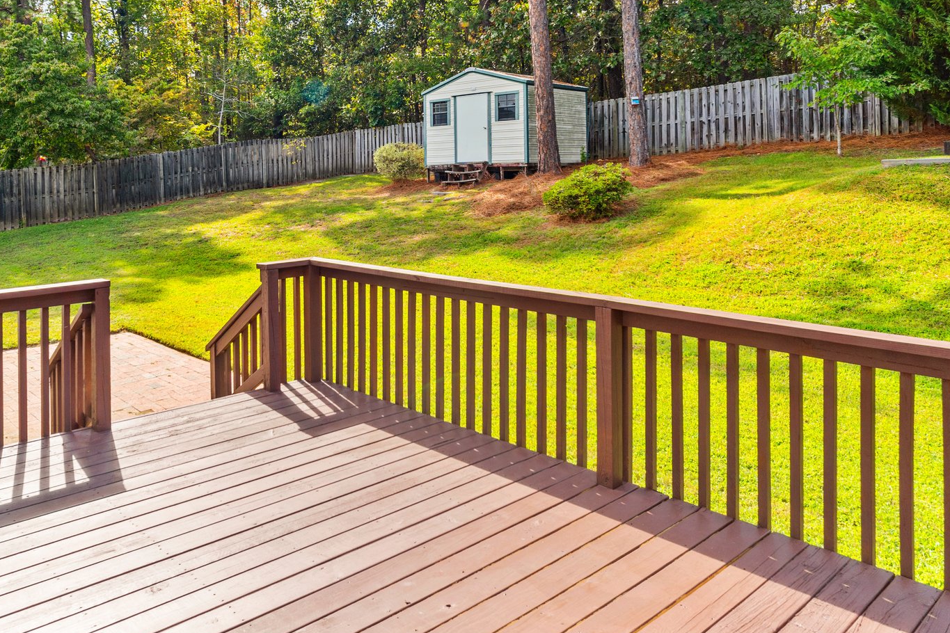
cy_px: 178
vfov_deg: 46.6
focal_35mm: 27
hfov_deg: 66.3
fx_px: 712
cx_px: 351
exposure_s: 1/100
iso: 100
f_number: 8
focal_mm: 18
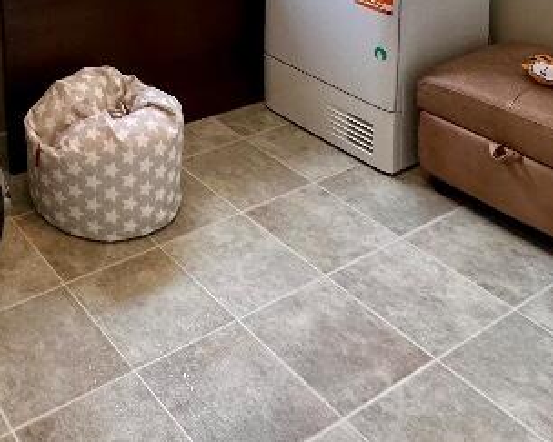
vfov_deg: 26.1
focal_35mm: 46
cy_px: -180
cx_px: 27
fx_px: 753
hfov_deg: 37.0
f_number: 2.2
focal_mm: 2.22
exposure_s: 1/100
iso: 100
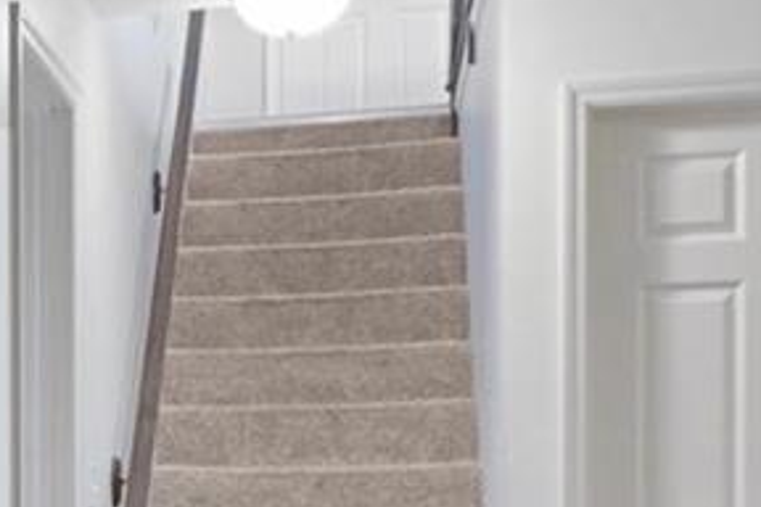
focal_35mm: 100
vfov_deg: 13.4
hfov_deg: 17.3
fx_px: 2114
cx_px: -544
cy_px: 541
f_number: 8
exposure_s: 1
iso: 400
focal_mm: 9
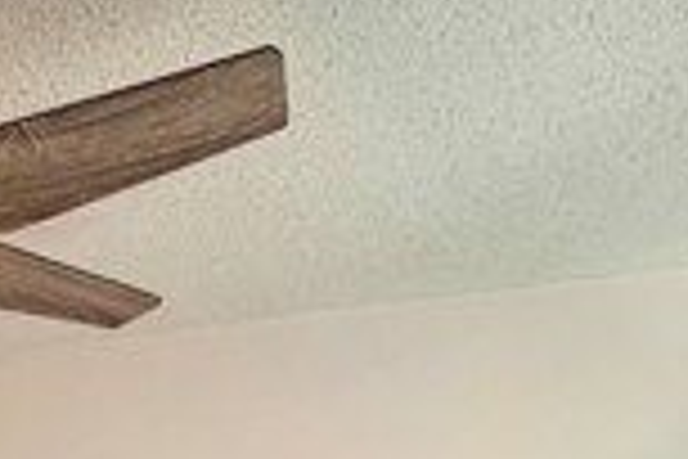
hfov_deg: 31.3
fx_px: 1166
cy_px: 900
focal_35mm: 61
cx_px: 67
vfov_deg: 16.9
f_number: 2.2
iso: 200
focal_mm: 2.22
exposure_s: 1/121
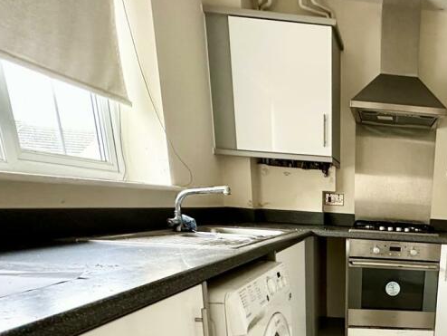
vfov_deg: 43.3
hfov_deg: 53.0
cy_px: 314
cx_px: 413
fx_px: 375
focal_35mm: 29
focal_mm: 2.22
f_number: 2.2
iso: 640
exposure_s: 1/60
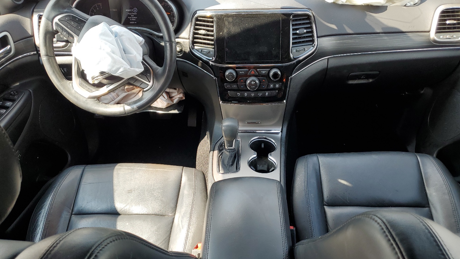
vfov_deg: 40.2
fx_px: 354
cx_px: 232
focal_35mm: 29
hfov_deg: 66.1
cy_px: 131
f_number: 1.5
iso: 50
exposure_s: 1/196
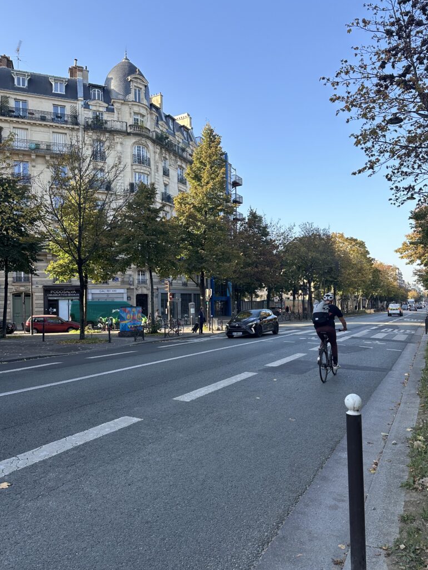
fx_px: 412
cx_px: 213
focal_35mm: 25
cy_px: 291
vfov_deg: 69.4
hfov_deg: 54.9
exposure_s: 1/1119
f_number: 1.78
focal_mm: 6.86
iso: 80
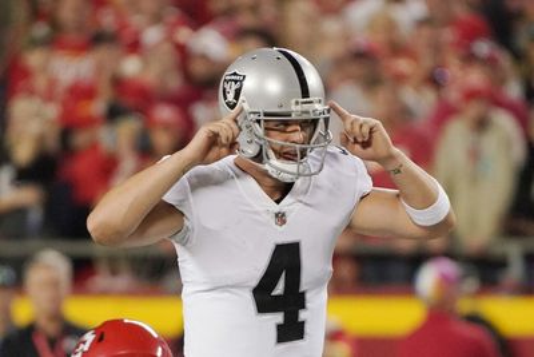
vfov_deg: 2.3
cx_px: 267
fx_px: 8903
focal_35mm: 600
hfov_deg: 3.4
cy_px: 178
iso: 8000
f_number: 6.3
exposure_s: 1/2000
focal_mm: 600
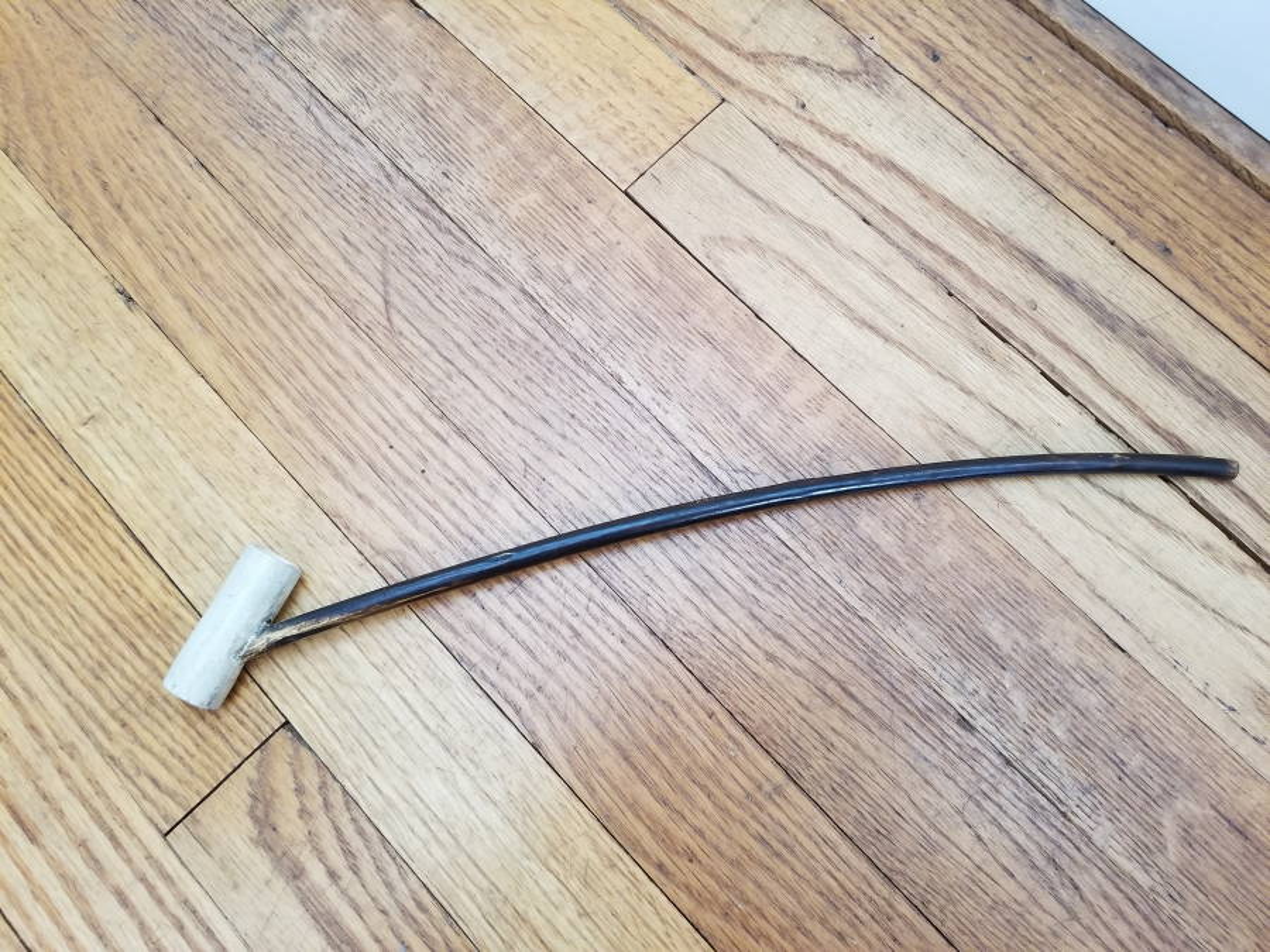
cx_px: 635
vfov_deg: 53.1
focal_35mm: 26
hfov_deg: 67.3
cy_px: 476
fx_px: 954
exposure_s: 1/23
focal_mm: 4.25
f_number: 1.7
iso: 200
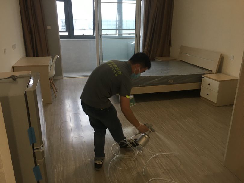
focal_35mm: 29
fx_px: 204
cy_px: 92
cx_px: 122
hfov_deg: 61.6
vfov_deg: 48.3
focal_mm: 4.15
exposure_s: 1/33
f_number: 2.2
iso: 80
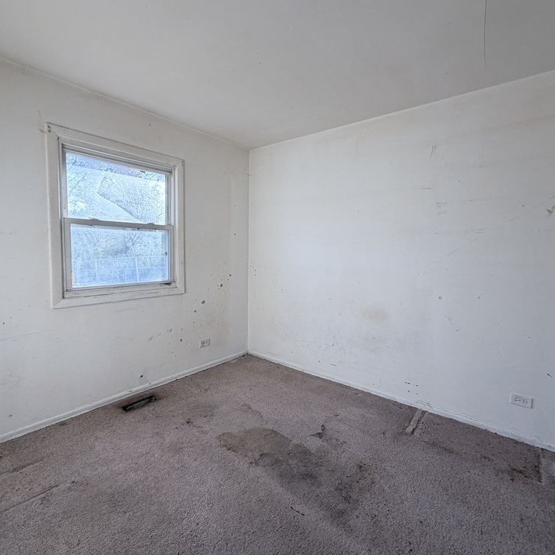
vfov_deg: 84.0
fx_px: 308
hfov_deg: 83.9
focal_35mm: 17
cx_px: 294
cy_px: 271
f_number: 2.2
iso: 64
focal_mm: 2.22
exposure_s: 1/121
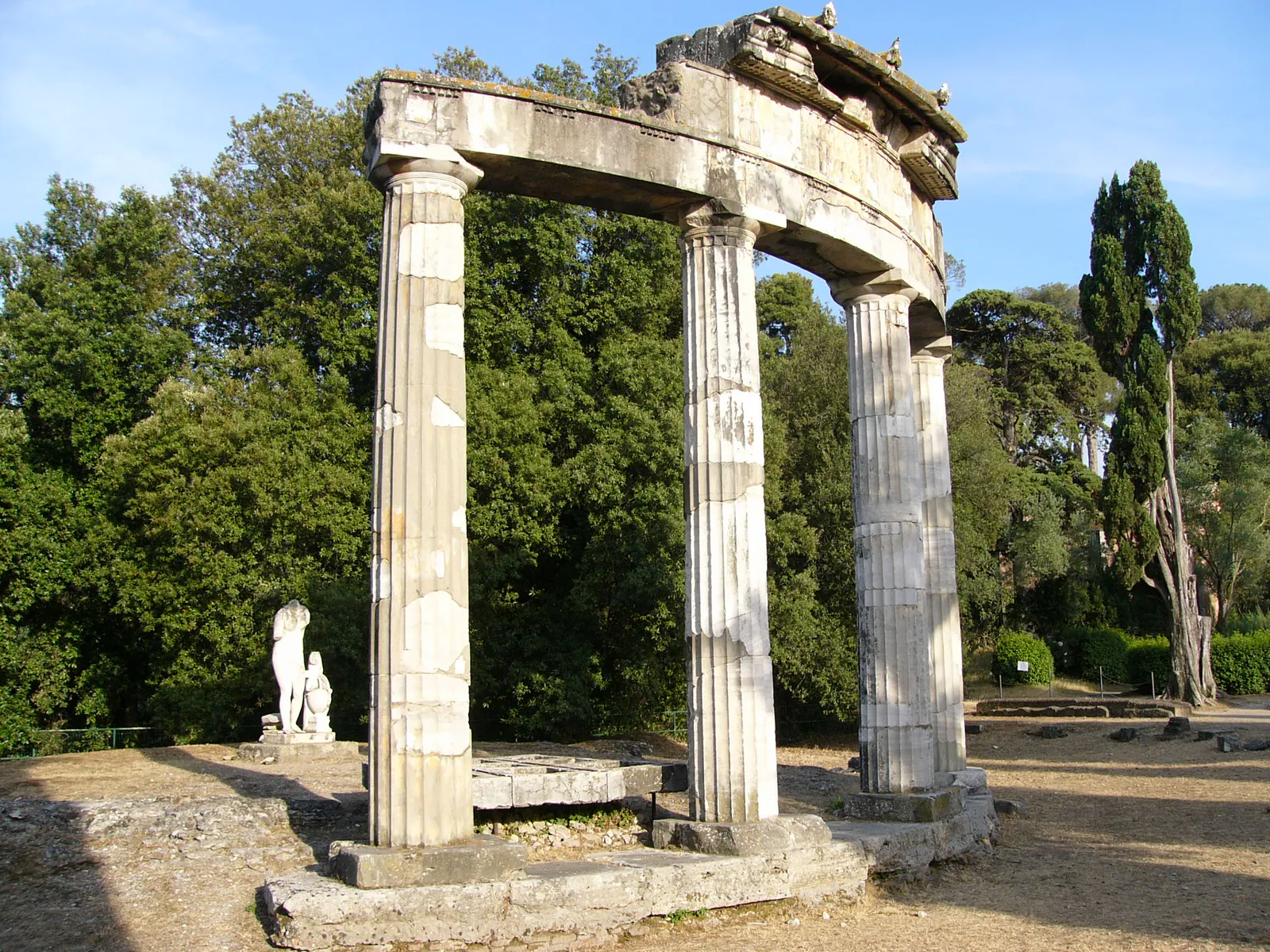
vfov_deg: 39.7
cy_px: 476
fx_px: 1321
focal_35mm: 36
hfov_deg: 51.4
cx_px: 635
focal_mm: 6
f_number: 4
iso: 50
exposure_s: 1/250
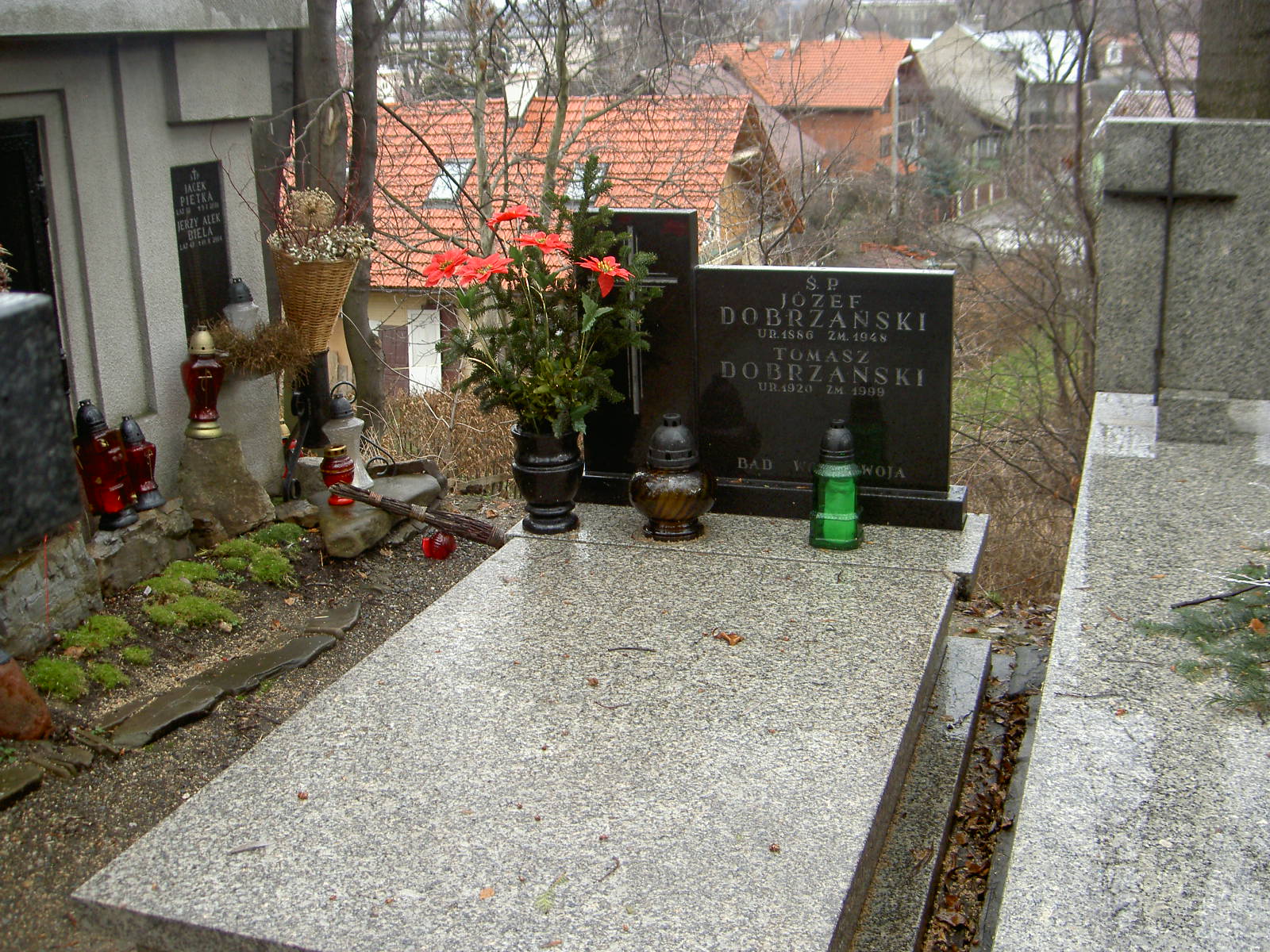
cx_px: 635
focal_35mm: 39
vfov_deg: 36.8
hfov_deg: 47.9
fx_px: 1431
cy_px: 476
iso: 100
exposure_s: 1/60
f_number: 2.8
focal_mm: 8
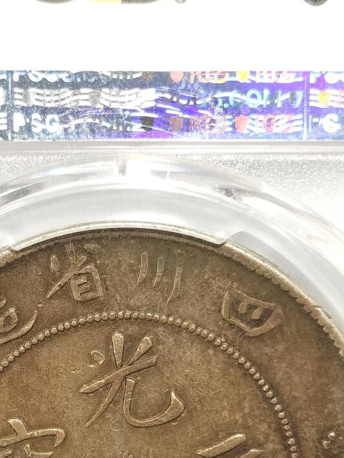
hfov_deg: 10.8
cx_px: 121
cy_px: 324
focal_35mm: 137
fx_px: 1815
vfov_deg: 14.4
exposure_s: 1/100
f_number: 16
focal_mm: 5.56
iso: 200
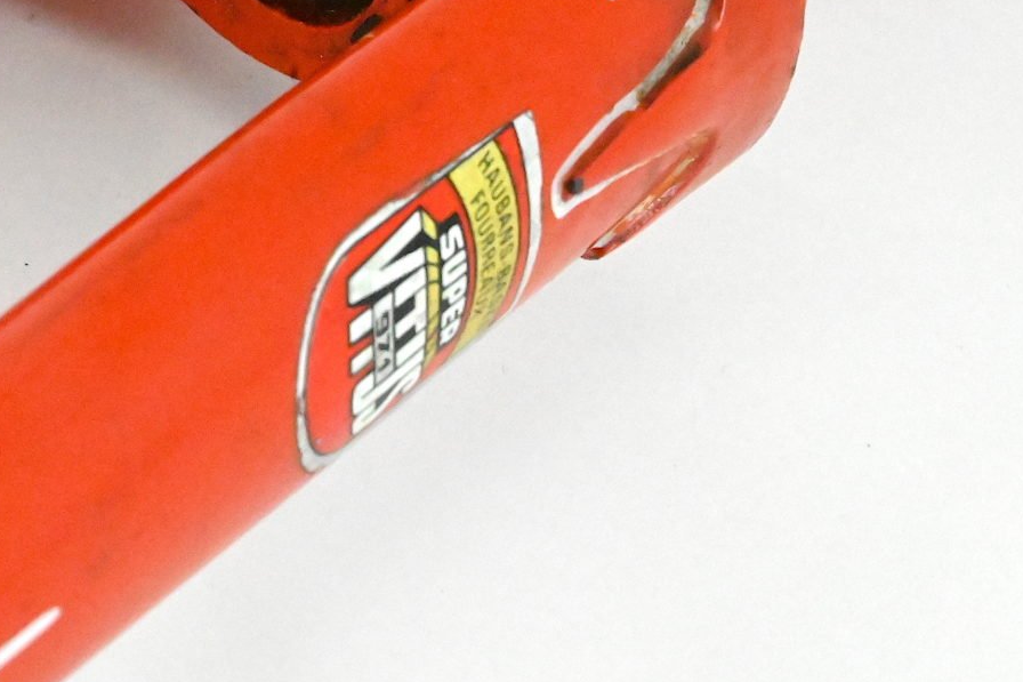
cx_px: 5
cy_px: 118
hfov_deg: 13.5
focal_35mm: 150
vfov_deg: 9.1
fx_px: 4261
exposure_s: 1/640
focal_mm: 70
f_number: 20
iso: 28800
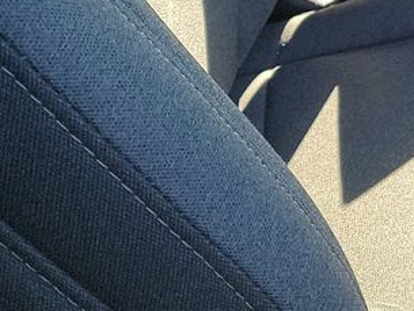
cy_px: -198
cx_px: 760
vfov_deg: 11.2
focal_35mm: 126
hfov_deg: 13.8
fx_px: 1508
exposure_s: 1/119
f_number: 1.8
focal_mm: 6.7
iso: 55
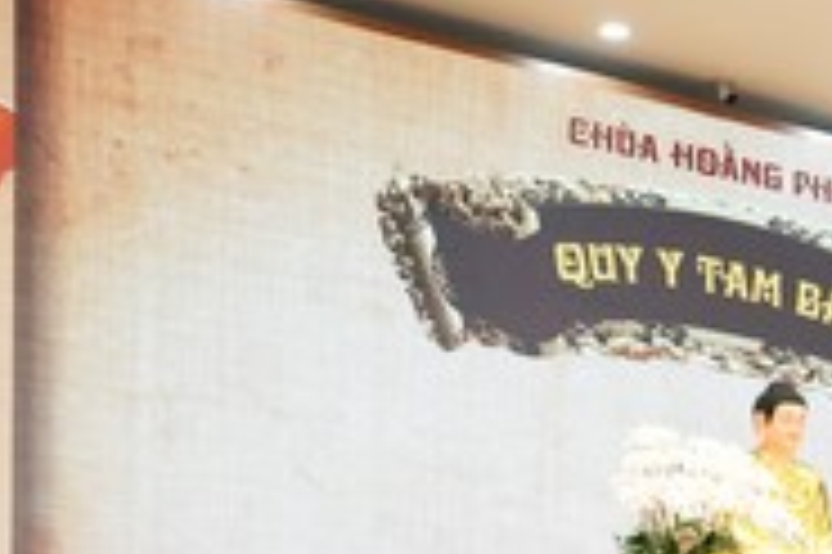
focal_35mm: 123
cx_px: 1133
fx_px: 2840
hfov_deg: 15.7
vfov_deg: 10.6
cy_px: 890
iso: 3200
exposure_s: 1/250
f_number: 2.8
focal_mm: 35
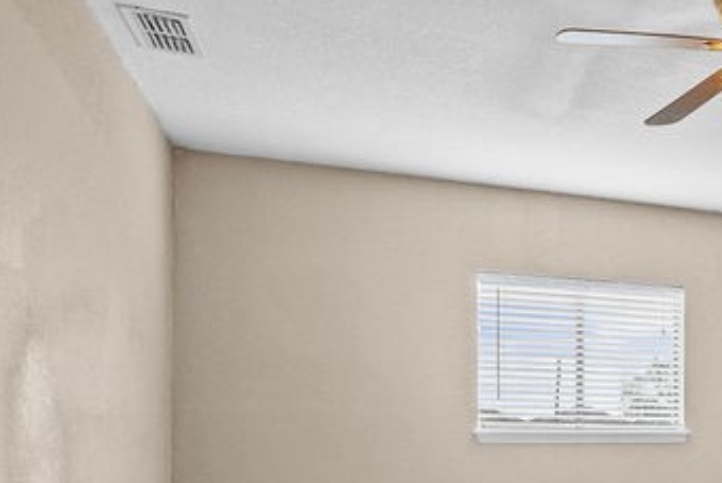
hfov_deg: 38.9
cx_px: 805
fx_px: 813
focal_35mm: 40
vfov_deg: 31.9
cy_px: 406
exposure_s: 1/20
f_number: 6.3
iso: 1600
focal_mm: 9
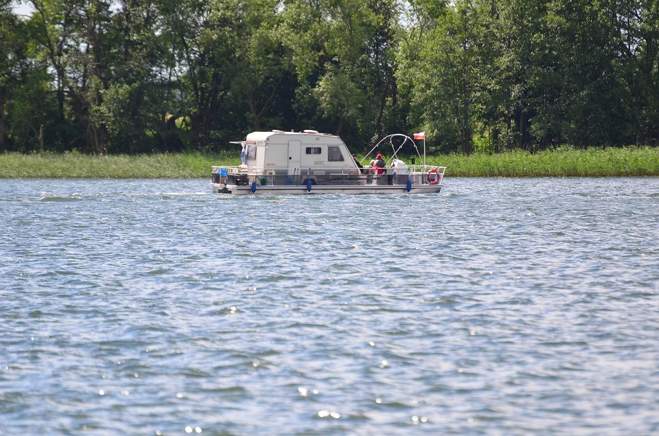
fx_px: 8218
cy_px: 218
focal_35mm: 450
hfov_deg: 4.6
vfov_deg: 3.0
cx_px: 330
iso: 640
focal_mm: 300
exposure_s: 1/2000
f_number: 5.6
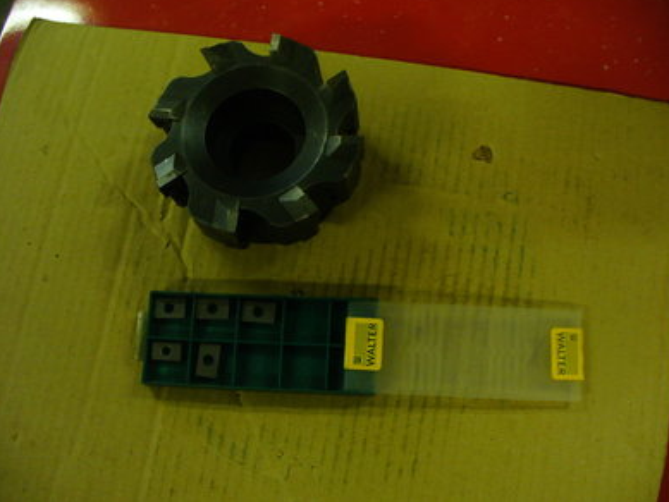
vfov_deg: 37.7
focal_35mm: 38
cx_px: 339
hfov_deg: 49.0
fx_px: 735
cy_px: 246
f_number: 2.8
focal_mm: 6.1
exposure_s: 1/13
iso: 200
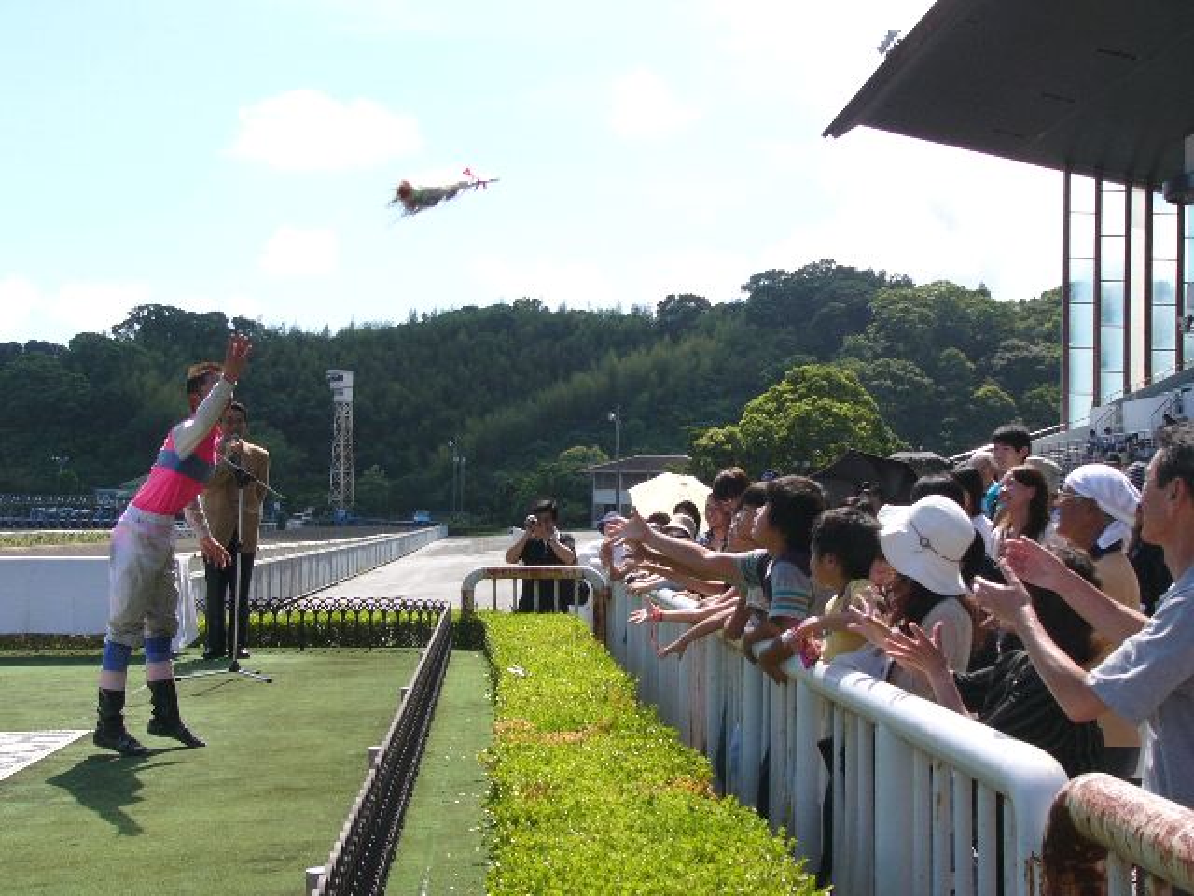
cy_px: 448
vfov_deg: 29.7
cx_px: 597
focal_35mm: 49
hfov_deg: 38.9
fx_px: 1690
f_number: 4
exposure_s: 1/400
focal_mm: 8.1
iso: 50
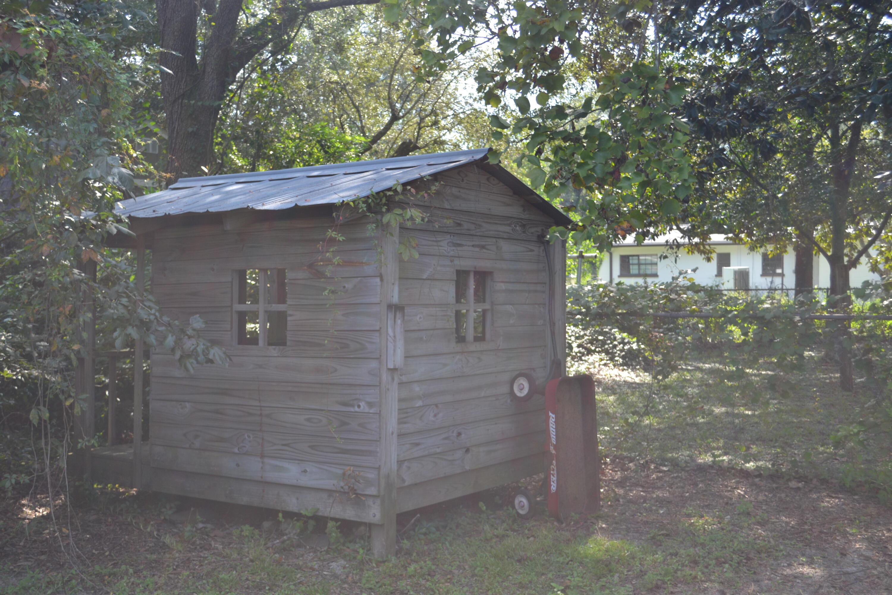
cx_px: 446
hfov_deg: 46.4
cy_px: 298
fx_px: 1041
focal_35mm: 42
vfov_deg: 31.9
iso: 140
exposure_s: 1/125
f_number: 5.6
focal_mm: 28
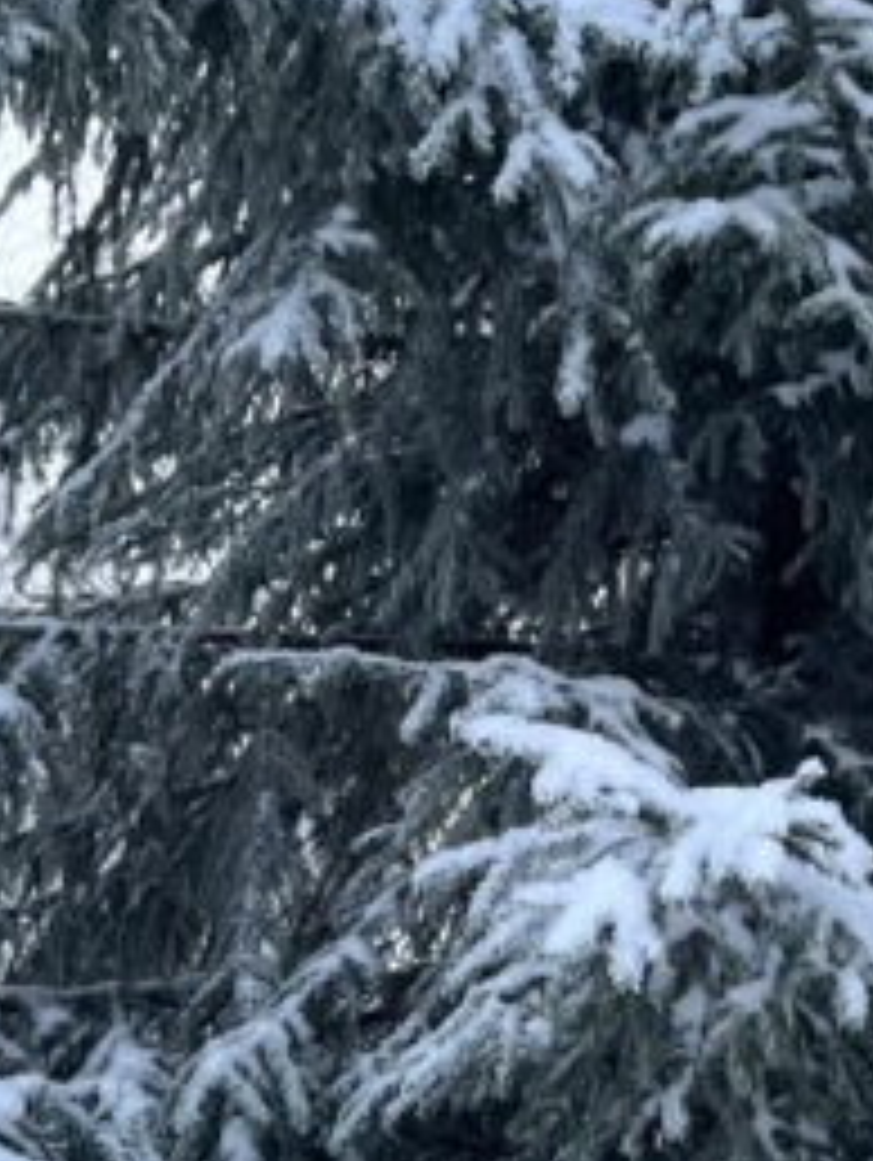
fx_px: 3458
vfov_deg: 16.7
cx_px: 760
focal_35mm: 103
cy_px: 1912
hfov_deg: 14.3
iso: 50
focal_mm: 5.1
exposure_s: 1/121
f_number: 1.6
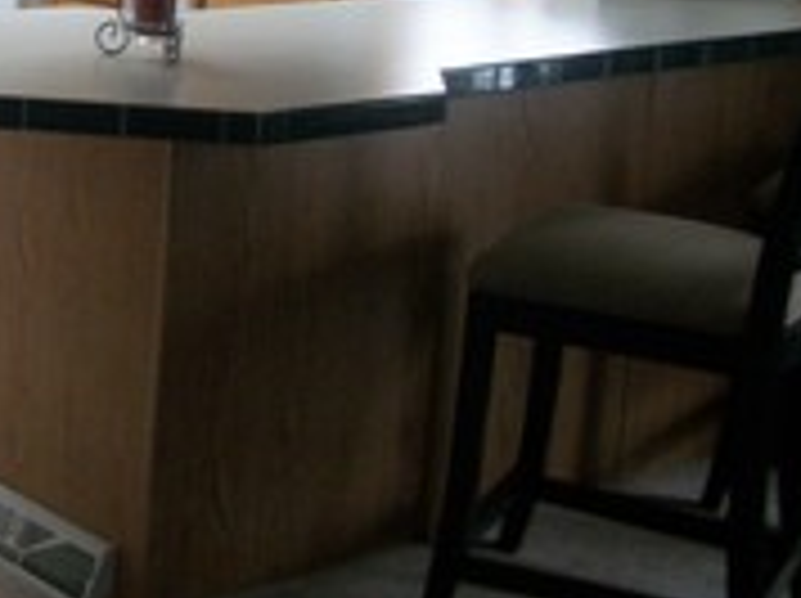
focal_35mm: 90
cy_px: -67
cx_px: -220
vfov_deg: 15.9
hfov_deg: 20.1
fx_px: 2080
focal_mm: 5.7
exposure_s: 1/20
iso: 160
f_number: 2.9
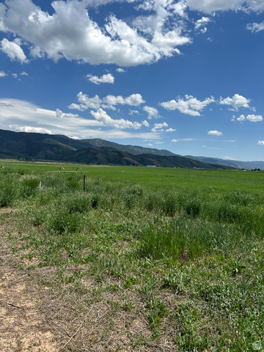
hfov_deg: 56.8
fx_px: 244
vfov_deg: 71.6
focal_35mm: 24
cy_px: 176
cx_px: 132
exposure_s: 1/6623
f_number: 1.78
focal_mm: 6.86
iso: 80
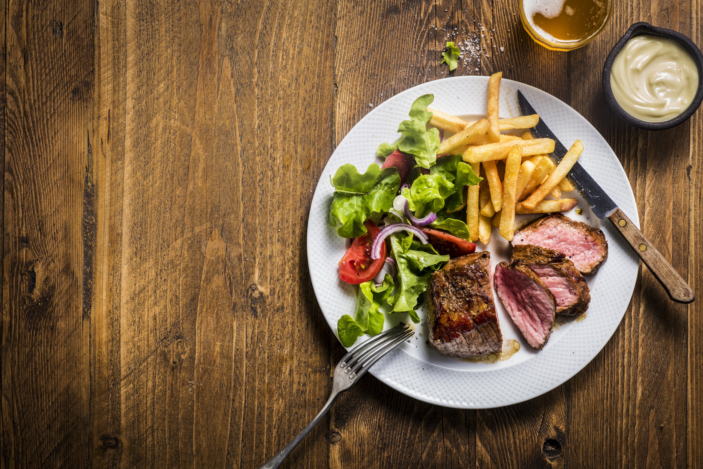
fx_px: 2051
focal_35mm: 105
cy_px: 234
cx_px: 352
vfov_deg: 13.0
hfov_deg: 19.5
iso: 31
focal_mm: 105
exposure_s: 1/125
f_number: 5.6
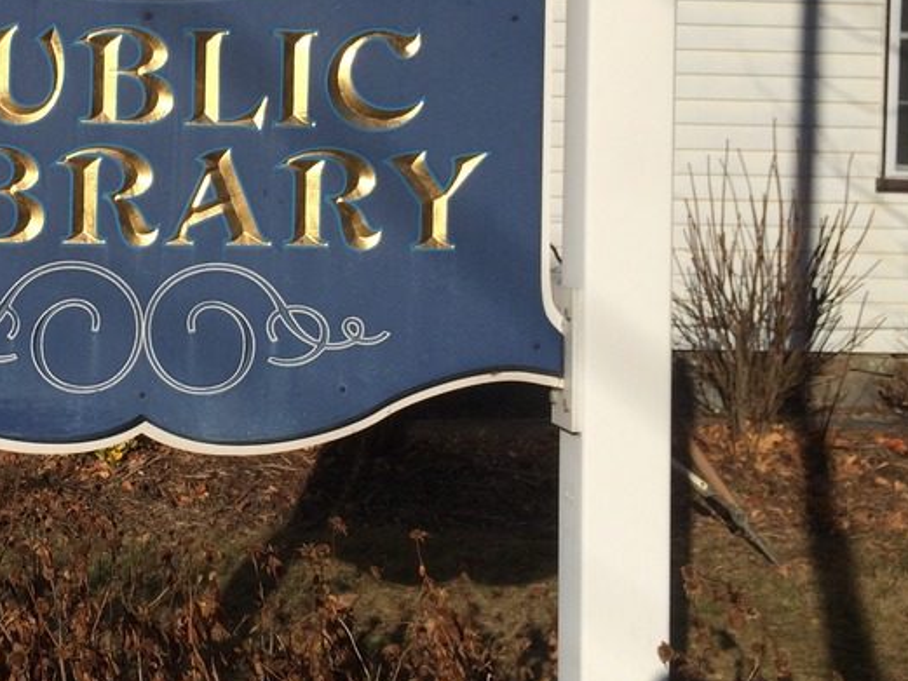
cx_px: 122
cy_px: 176
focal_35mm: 57
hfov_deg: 32.4
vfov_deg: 25.4
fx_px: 1495
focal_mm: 4.15
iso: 32
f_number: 2.2
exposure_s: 1/5882
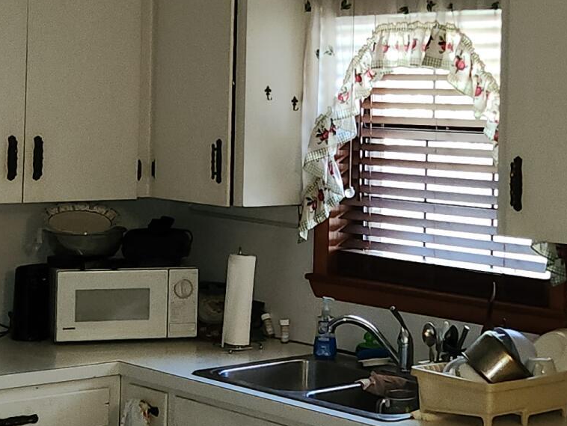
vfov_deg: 16.2
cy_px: 127
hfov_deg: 21.5
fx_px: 1491
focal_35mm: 91
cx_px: 340
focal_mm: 5.4
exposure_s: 1/24
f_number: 1.8
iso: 125
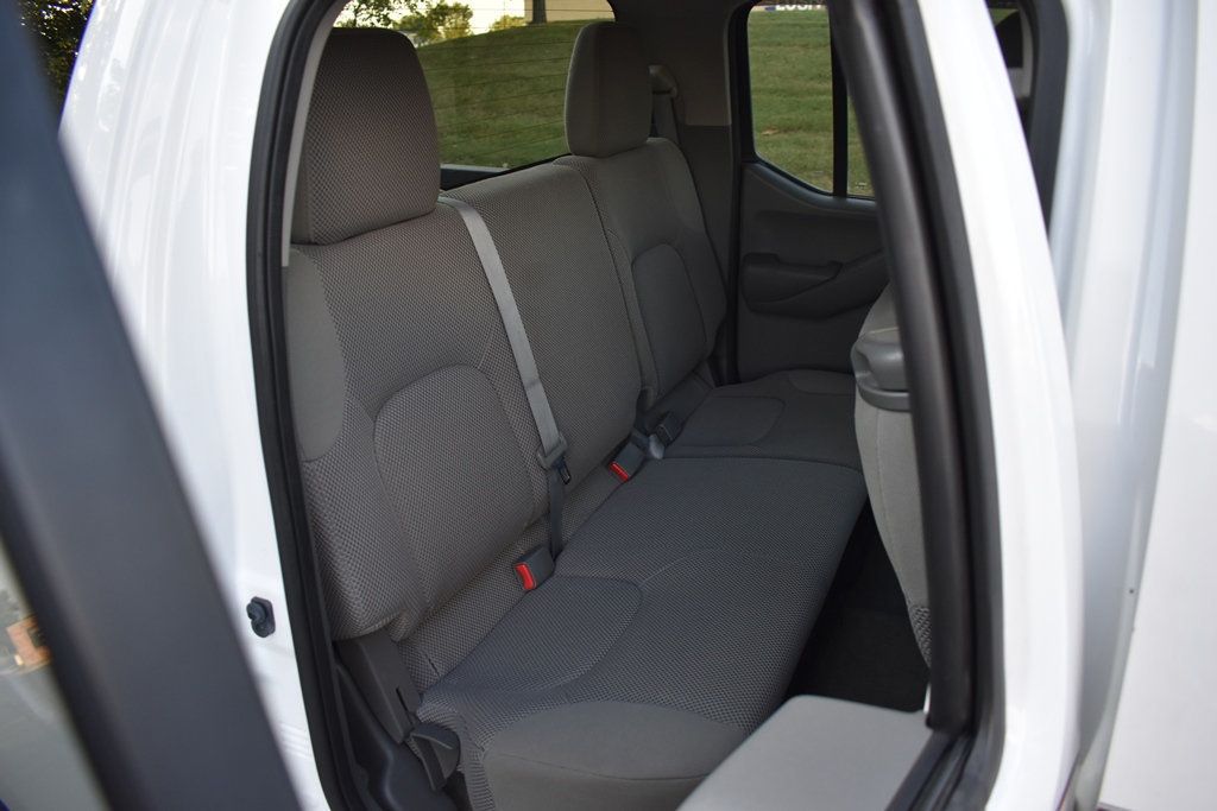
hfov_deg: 67.4
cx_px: 608
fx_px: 913
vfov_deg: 47.9
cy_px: 406
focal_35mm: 27
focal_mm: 18
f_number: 3.5
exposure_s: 1/250
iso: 450
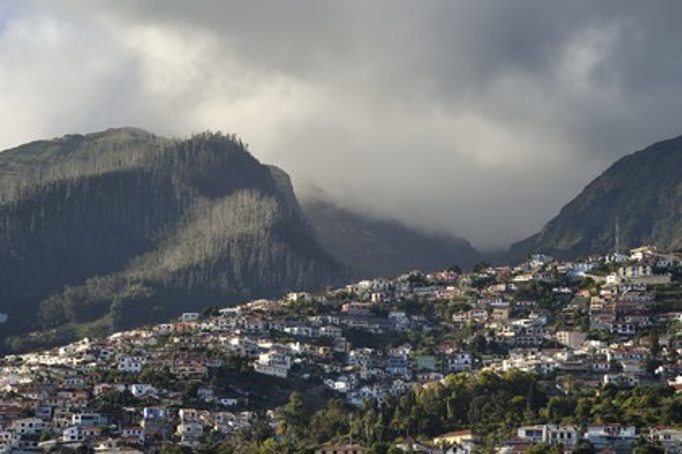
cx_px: 341
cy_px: 227
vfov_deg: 7.4
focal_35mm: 185
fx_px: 3502
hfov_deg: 11.1
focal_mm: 185
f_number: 11
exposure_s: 1/320
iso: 200
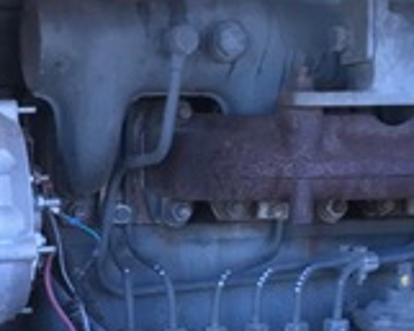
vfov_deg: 13.6
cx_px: 139
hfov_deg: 17.1
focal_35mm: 112
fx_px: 1373
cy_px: 319
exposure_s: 1/95
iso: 32
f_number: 1.8
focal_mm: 3.99
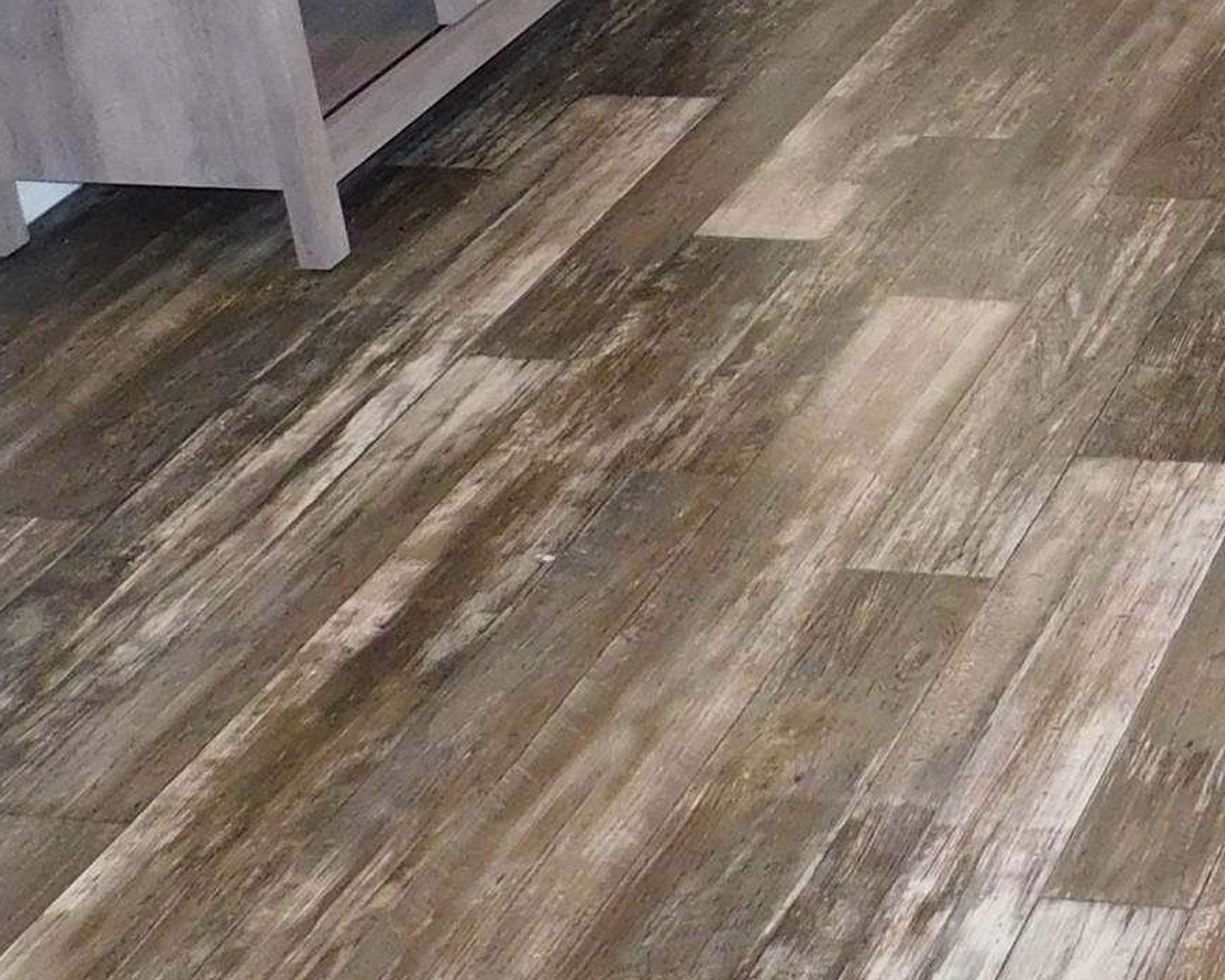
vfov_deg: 17.6
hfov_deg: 20.6
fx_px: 2864
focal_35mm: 79
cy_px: -451
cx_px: 1831
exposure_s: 1/30
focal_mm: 4
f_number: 3
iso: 220
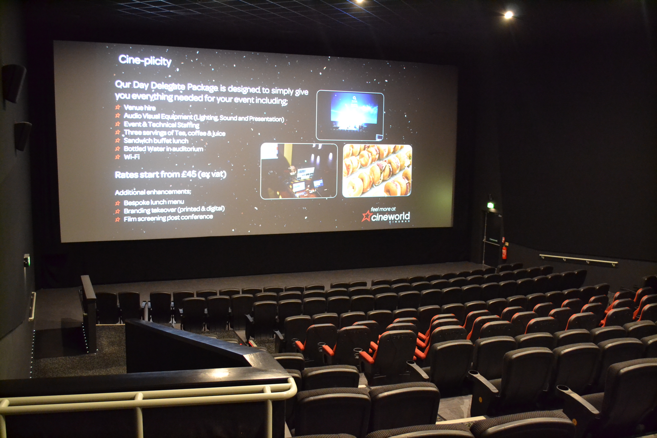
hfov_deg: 53.1
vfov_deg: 36.9
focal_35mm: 36
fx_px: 657
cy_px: 219
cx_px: 328
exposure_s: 1/5
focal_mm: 24
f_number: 4
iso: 3200
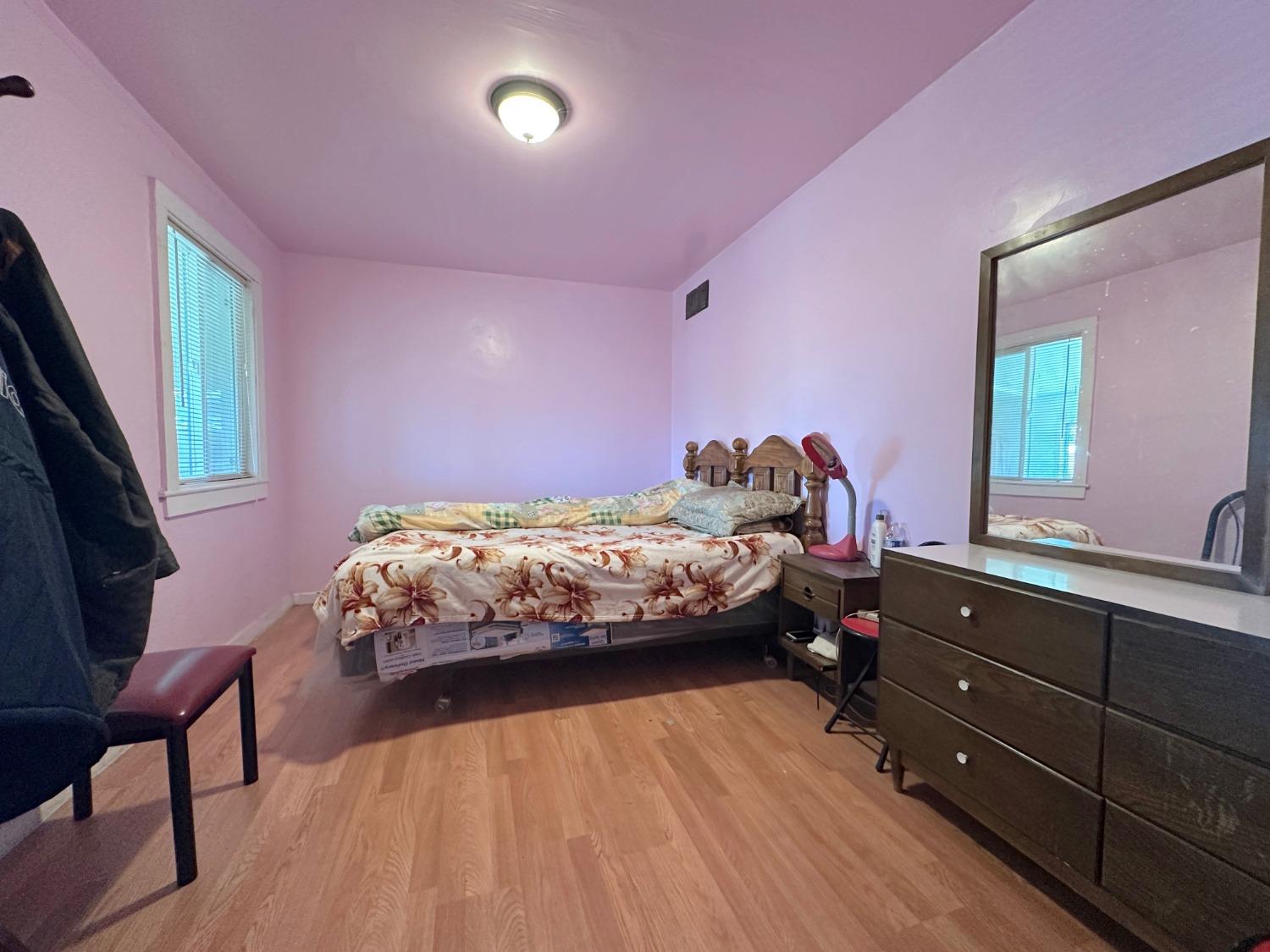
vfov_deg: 85.7
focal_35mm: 14
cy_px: 476
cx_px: 635
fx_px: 514
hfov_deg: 102.1
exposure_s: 1/60
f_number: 2.2
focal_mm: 2.22
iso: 500
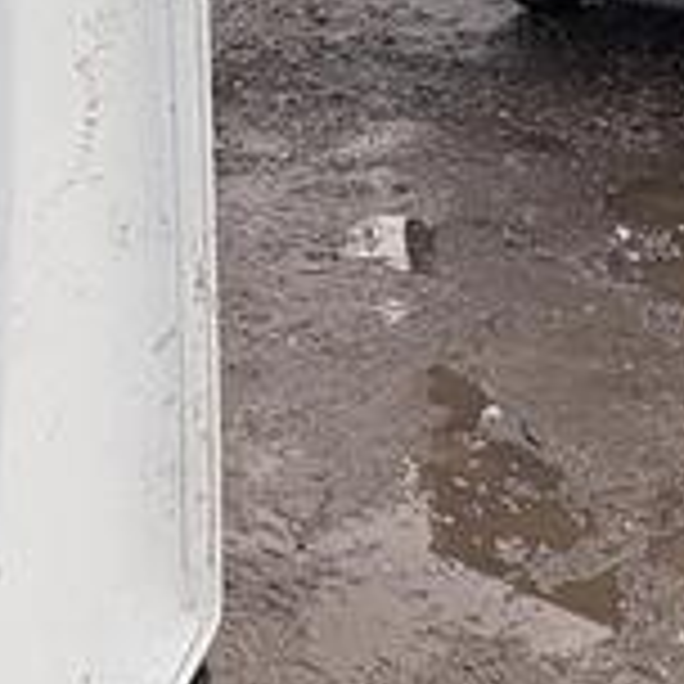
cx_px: 176
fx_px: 1632
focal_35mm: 73
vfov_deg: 23.5
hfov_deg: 23.4
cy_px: 189
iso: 40
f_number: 2.2
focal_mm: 2.22
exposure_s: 1/255
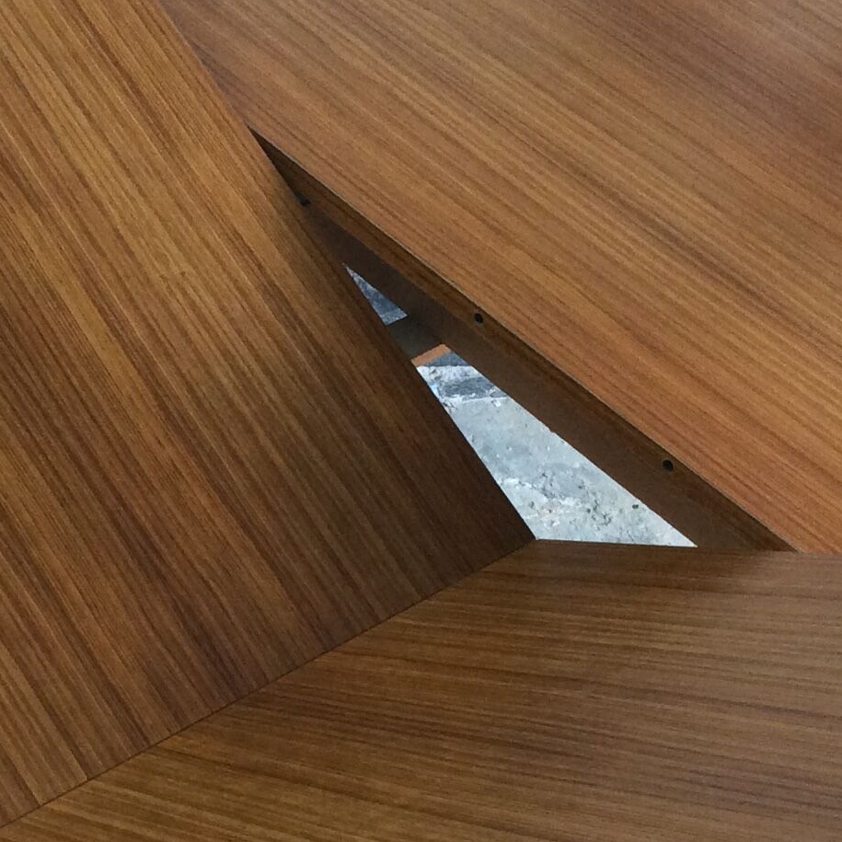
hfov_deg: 21.3
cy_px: 652
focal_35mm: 80
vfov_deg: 21.4
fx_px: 2202
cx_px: 146
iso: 100
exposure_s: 1/25
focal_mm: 3.3
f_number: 2.4
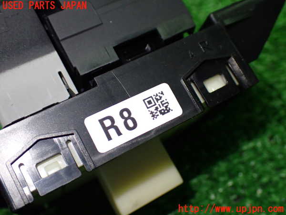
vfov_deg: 32.9
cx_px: 143
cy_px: 108
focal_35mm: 44
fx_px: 364
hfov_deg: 42.9
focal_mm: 7.84
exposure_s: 1/160
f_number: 2.9
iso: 640
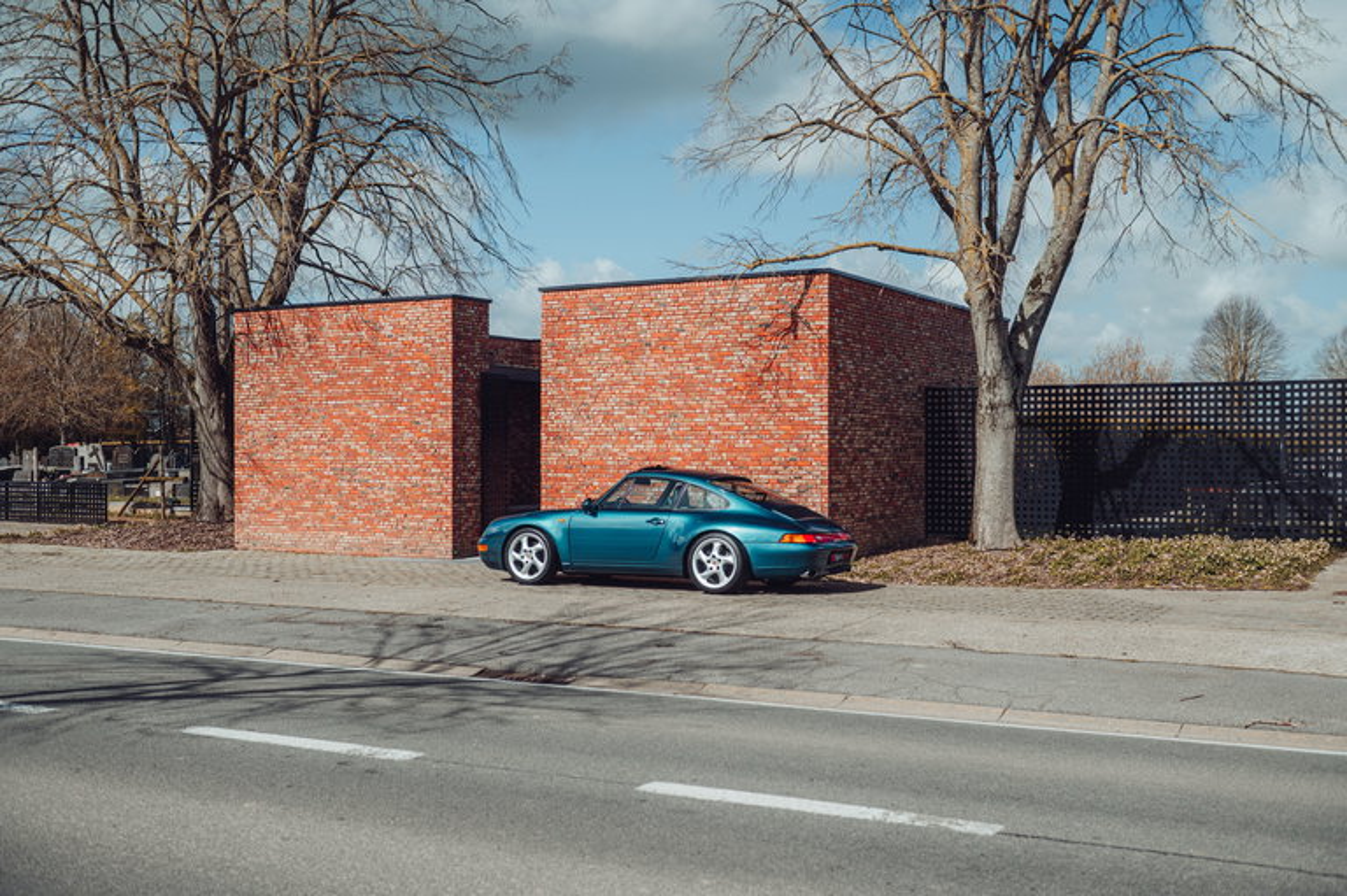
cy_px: 448
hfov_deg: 50.7
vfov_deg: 35.0
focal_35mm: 38
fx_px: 1421
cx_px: 674
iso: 100
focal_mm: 38
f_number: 4
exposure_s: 1/400
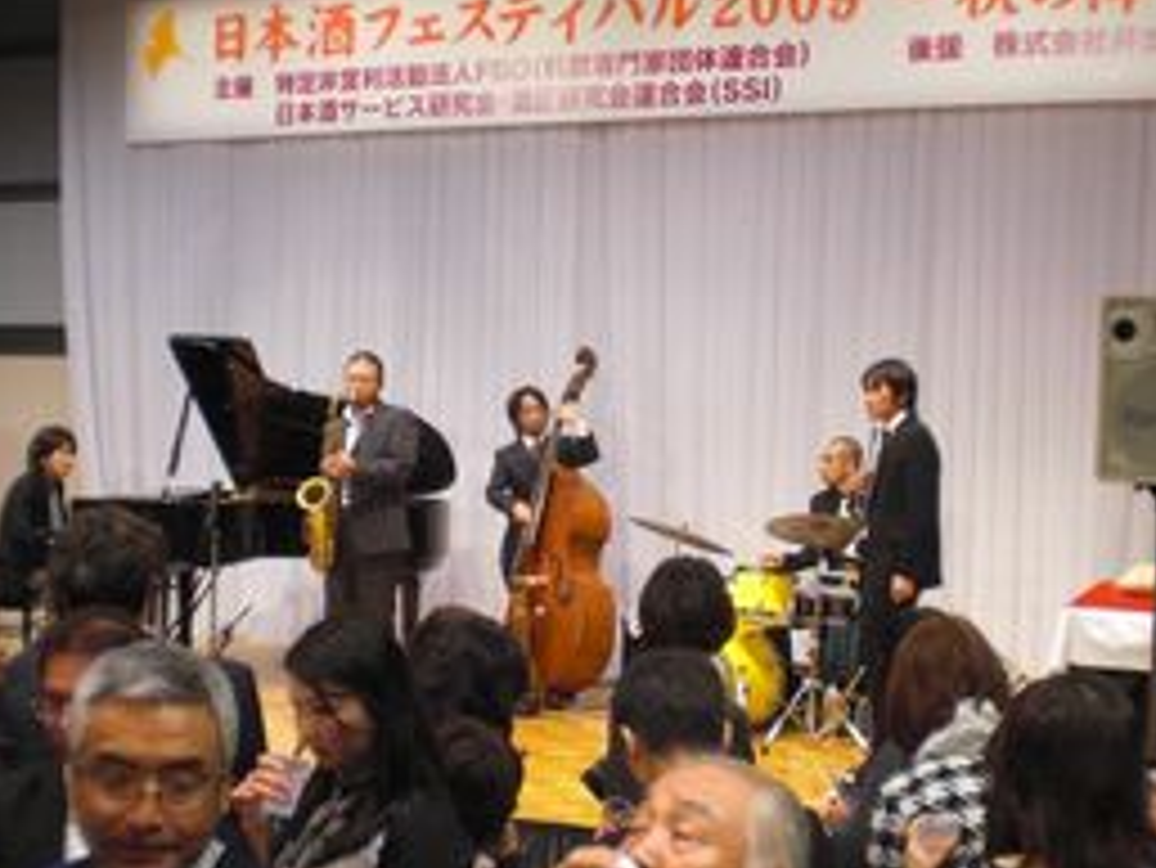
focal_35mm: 51
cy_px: 483
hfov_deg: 37.5
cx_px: 542
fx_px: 1704
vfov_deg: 28.6
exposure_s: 1/80
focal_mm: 6.3
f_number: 3.1
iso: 400
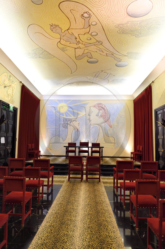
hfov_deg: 53.1
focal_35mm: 24
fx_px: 165
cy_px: 124
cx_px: 82
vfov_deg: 73.8
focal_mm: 24
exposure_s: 1/60
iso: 3200
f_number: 4.5
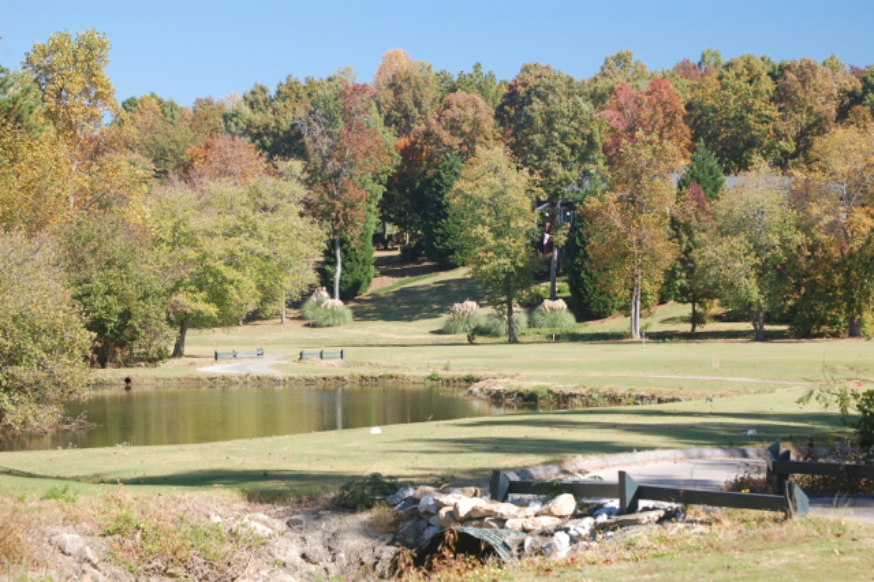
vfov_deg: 11.7
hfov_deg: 17.5
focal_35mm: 117
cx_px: 437
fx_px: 2839
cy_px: 291
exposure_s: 1/125
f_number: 9
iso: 400
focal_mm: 78
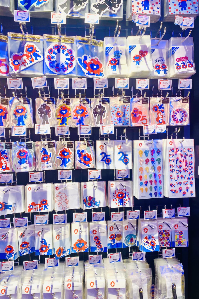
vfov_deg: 65.5
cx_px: 106
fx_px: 232
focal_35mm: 28
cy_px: 153
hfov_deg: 46.4
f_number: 1.8
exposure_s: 1/60
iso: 64
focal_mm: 4.25
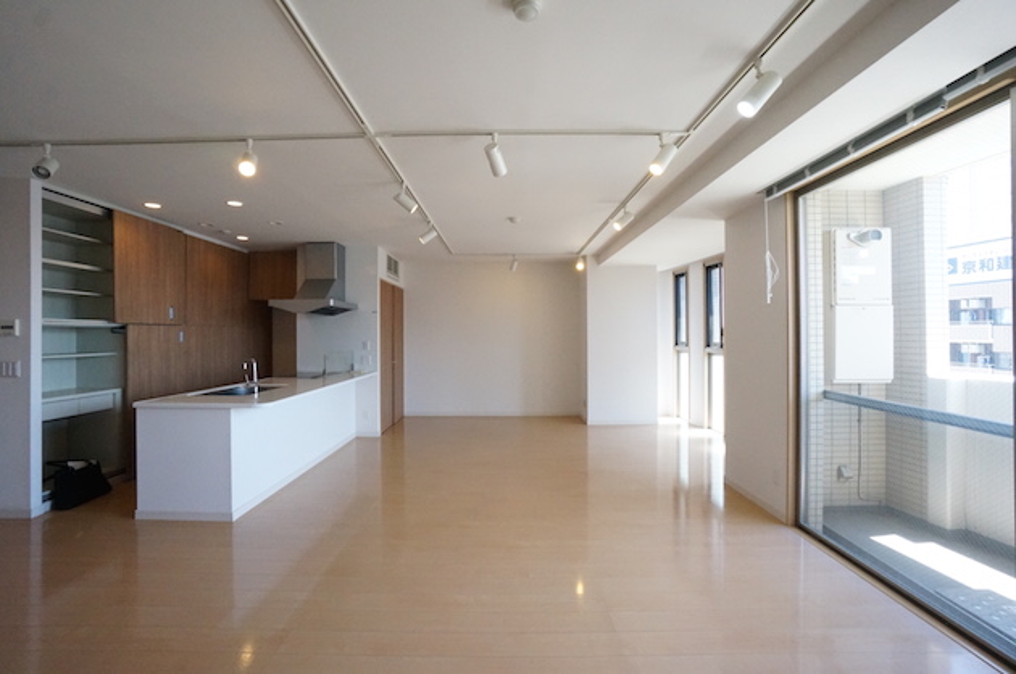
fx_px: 423
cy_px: 337
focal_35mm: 15
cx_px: 508
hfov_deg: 100.5
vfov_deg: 77.1
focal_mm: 10
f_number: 8
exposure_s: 1/200
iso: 3200
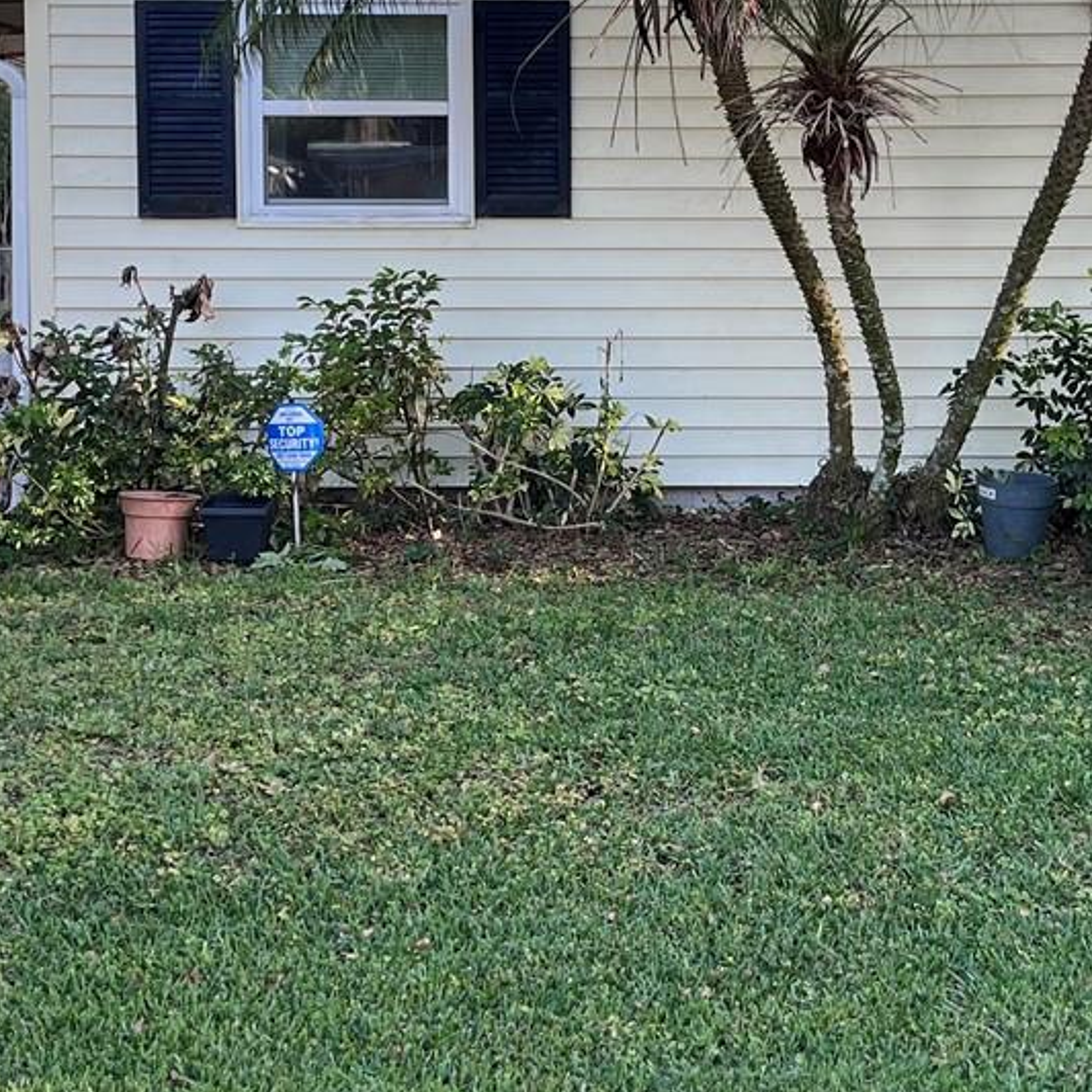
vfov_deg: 24.8
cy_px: 328
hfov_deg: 24.9
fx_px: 2463
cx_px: 668
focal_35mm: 69
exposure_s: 1/226
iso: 50
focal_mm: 5.1
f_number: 1.6
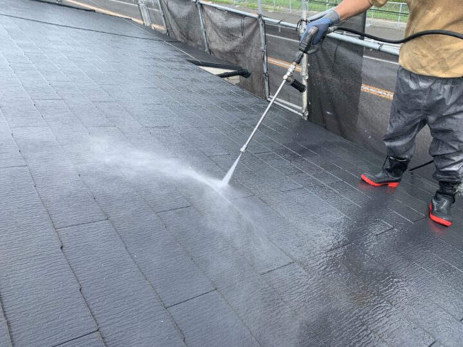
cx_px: 232
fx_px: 348
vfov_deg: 53.1
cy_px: 174
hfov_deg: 67.3
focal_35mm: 26
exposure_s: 1/928
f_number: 1.8
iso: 25
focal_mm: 4.25
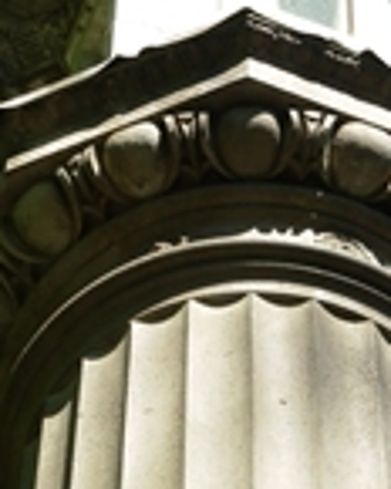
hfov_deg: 4.9
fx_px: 4614
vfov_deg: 6.1
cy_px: 223
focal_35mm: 319
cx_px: 266
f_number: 4.4
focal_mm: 21.8
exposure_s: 1/384
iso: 50
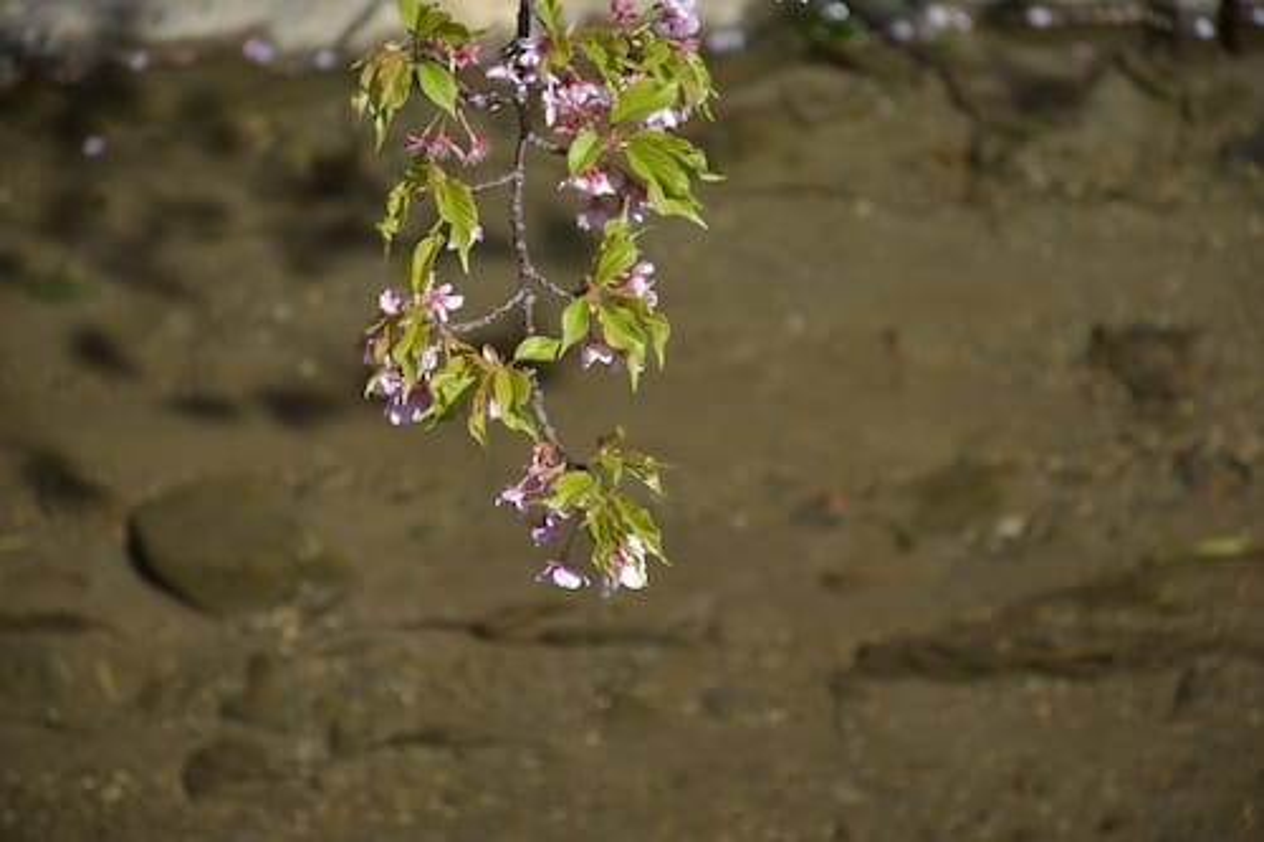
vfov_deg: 6.5
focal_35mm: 210
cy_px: 421
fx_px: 7370
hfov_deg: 9.8
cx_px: 632
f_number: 5.6
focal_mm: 140
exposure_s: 1/400
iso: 100
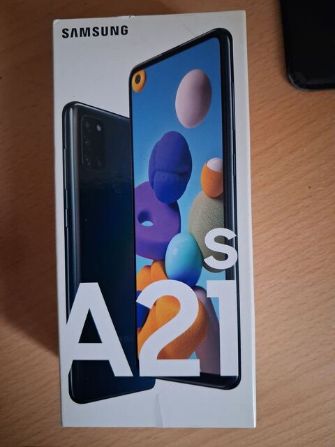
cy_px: 224
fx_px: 348
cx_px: 168
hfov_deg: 51.4
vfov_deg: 65.3
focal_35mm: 27
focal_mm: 4
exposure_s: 1/25
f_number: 1.8
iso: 1000
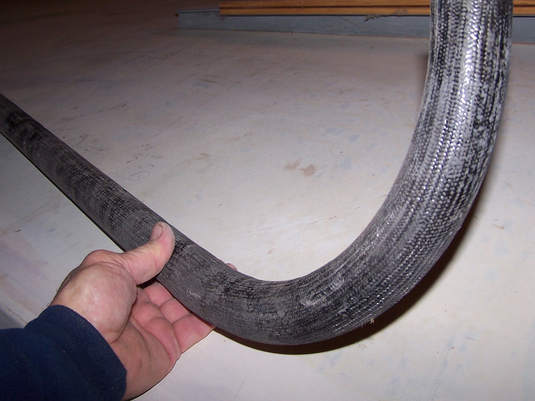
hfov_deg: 42.9
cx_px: 291
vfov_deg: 32.8
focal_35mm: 44
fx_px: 680
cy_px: 172
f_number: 2.8
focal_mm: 6.3
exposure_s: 1/60
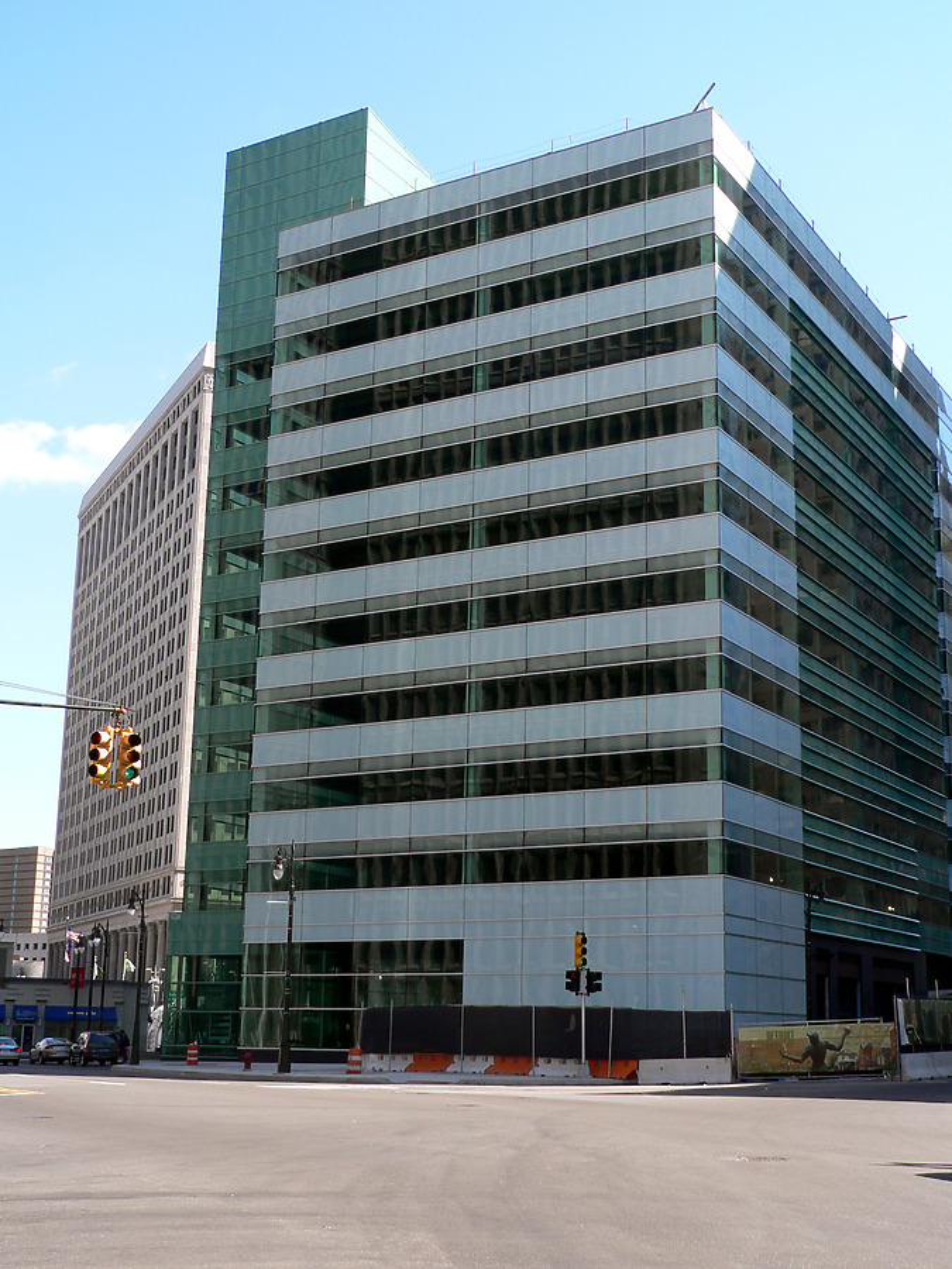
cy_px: 634
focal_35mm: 44
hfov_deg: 32.9
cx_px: 476
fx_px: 1613
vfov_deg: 42.9
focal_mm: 7.3
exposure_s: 1/250
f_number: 4
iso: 80
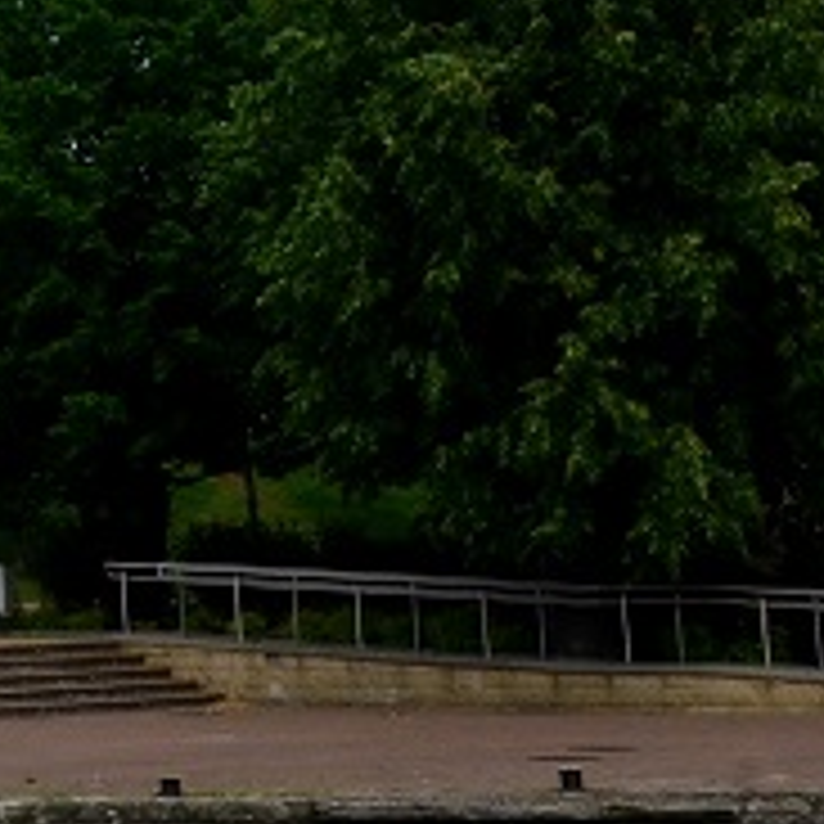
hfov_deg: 9.4
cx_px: -1083
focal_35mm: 167
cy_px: -218
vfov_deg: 10.3
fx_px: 4498
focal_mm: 24
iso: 400
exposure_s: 1/500
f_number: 11
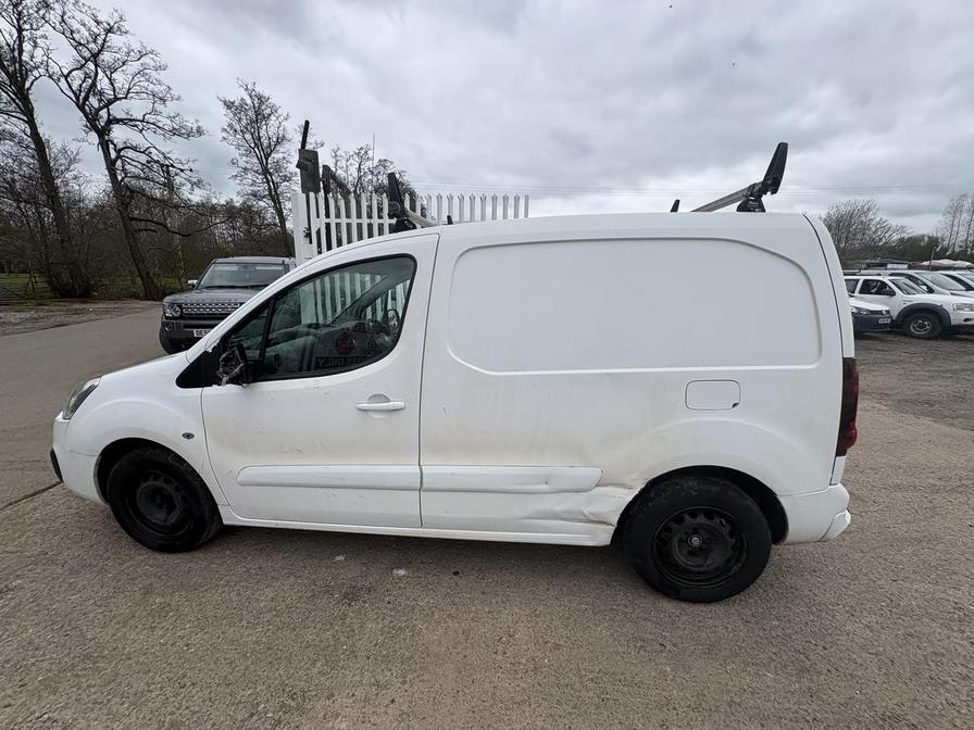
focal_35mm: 14
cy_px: 365
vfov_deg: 85.7
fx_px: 394
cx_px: 487
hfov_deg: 102.1
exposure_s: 1/858
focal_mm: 2.22
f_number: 2.2
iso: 40
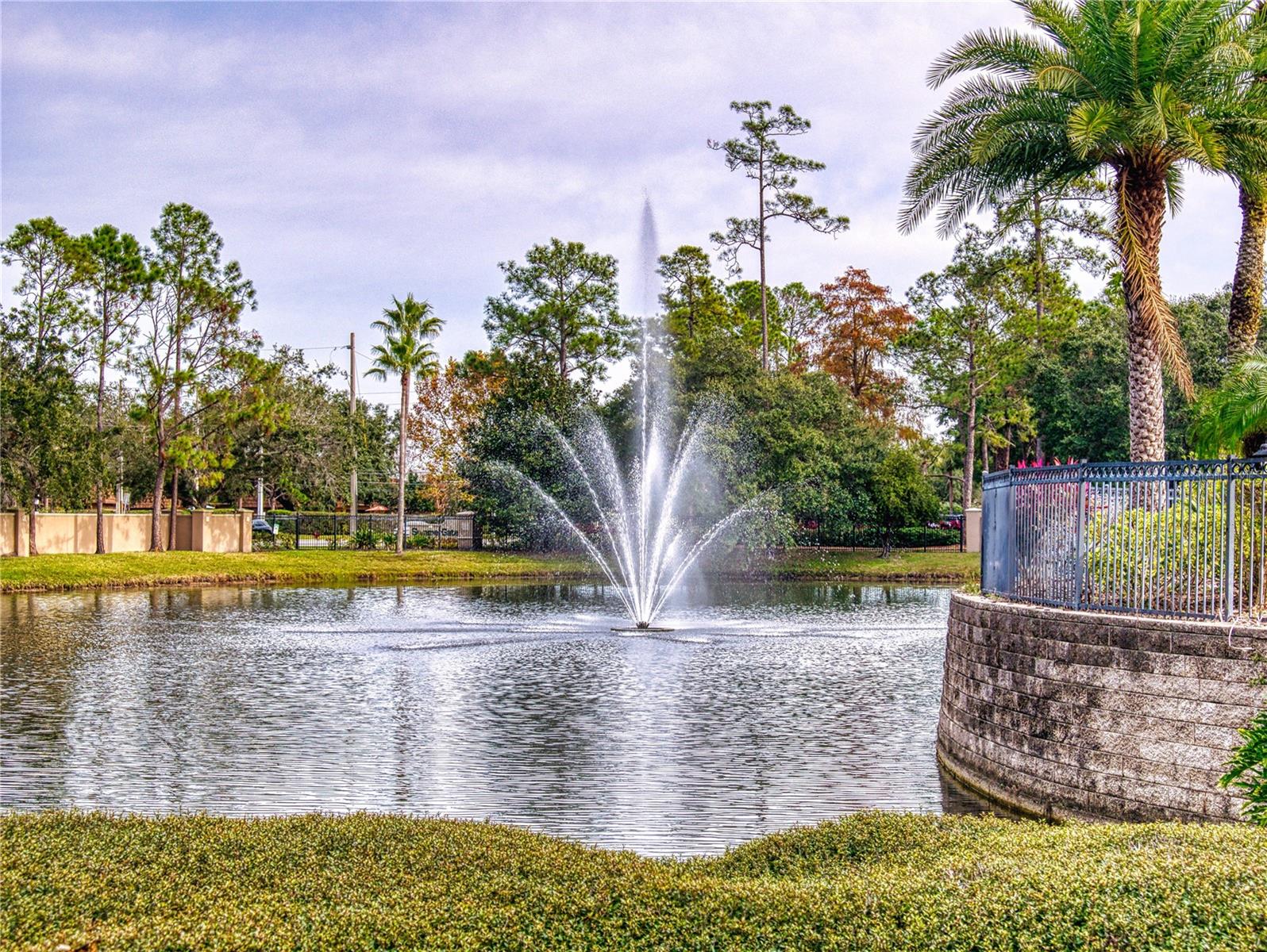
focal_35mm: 58
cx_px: 634
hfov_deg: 33.2
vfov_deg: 25.3
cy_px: 476
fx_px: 2125
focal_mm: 29
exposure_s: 1/1000
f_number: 8
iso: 200
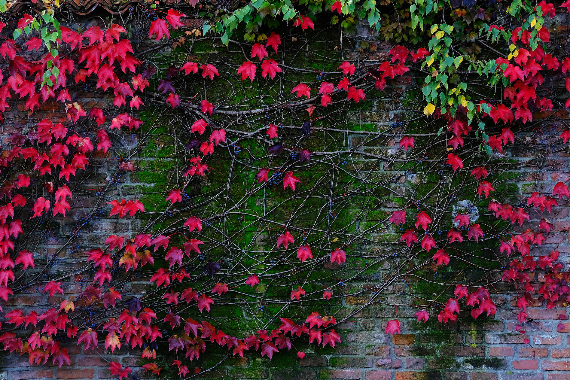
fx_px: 1663
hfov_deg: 19.5
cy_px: 205
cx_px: 279
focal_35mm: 105
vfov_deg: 13.0
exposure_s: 1/250
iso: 640
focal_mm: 55
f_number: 5
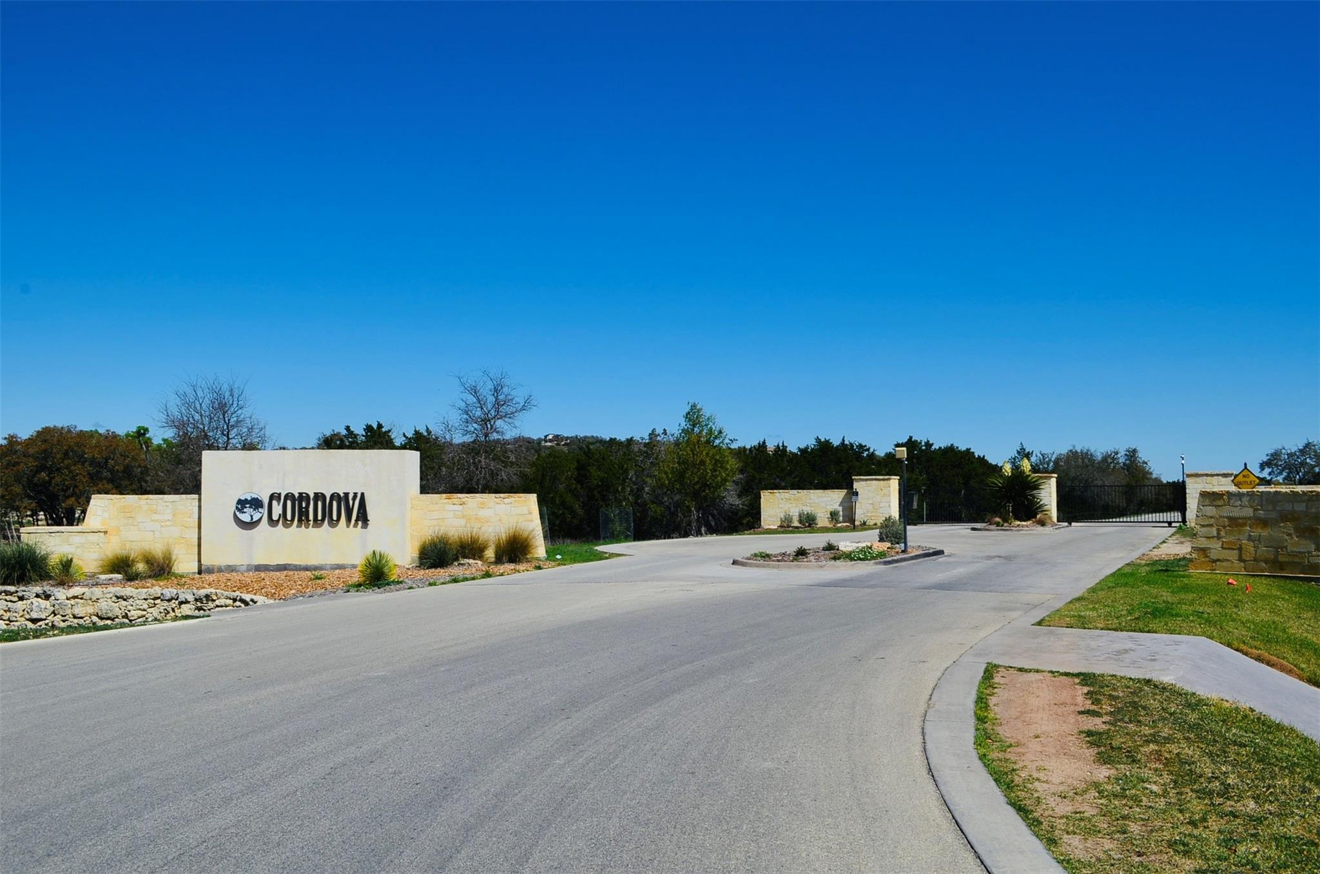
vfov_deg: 43.4
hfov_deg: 62.0
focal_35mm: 30
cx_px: 660
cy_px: 437
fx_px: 1098
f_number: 13
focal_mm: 20
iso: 100
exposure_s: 1/200
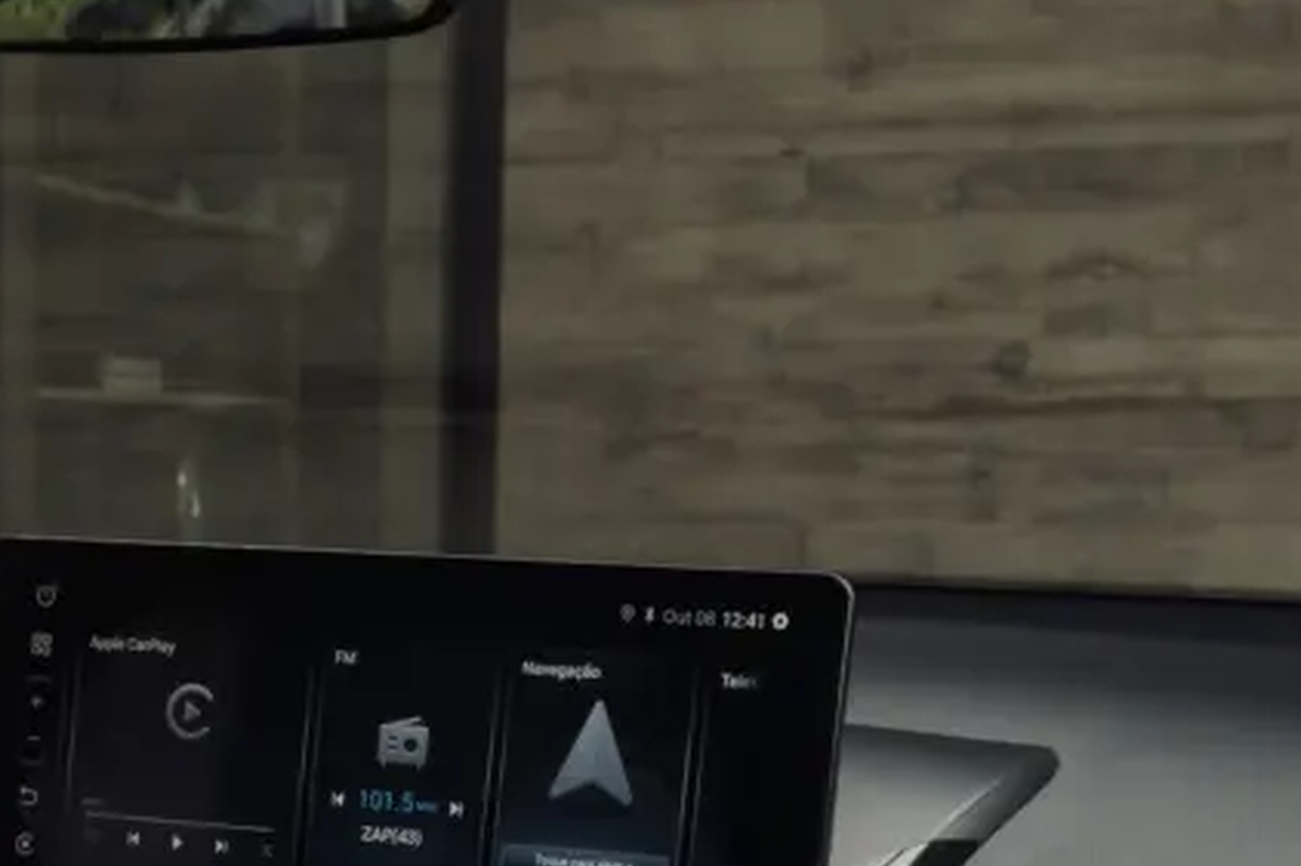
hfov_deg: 20.2
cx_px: -71
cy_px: 1171
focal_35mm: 97
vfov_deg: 13.5
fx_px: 3504
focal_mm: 31
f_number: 11
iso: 1600
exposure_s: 1/6
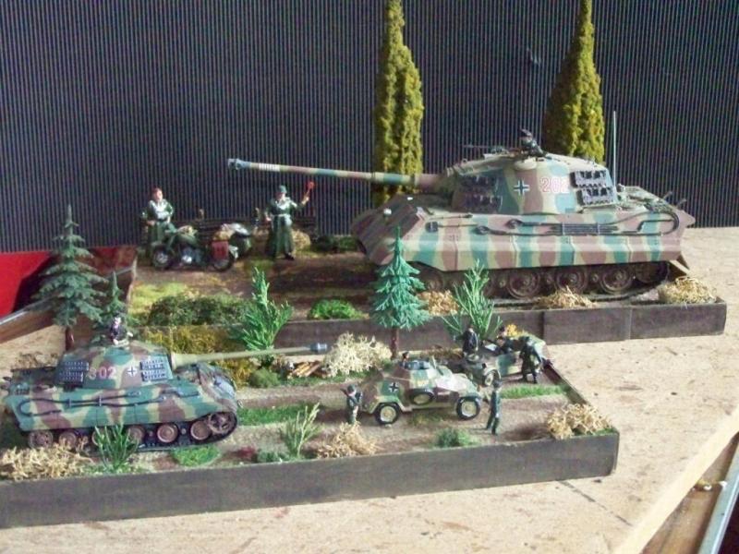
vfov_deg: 24.8
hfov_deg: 32.7
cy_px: 277
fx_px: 1260
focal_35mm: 59
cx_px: 370
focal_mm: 9.8
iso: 1600
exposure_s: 1/60
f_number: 3.2
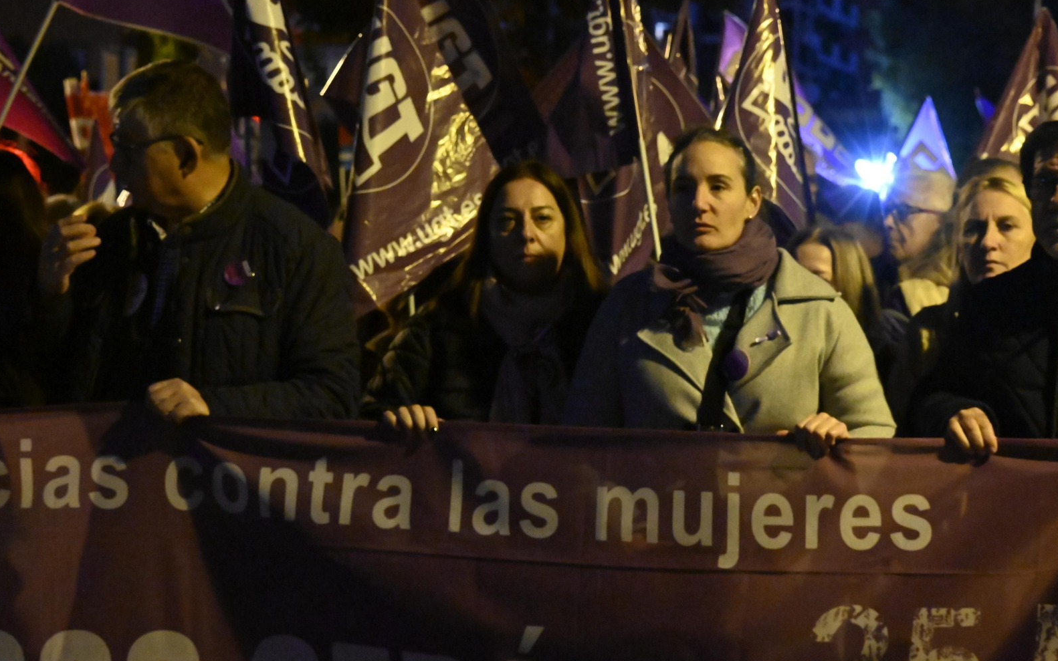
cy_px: 316
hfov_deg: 20.4
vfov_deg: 12.8
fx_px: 2941
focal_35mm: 102
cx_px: 528
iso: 16000
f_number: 6.3
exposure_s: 1/160
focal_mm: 66
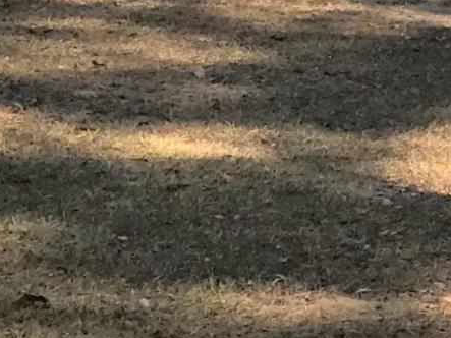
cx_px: 1148
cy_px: -419
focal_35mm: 386
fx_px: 5028
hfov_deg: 5.0
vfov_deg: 3.8
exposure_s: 1/229
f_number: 2.8
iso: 20
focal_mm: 6.6
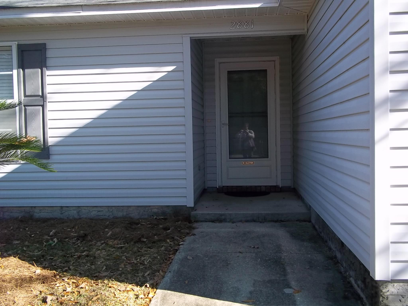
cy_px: 153
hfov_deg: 51.4
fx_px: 424
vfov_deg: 39.7
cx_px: 204
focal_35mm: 36
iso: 80
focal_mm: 6.5
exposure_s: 1/200
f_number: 3.1
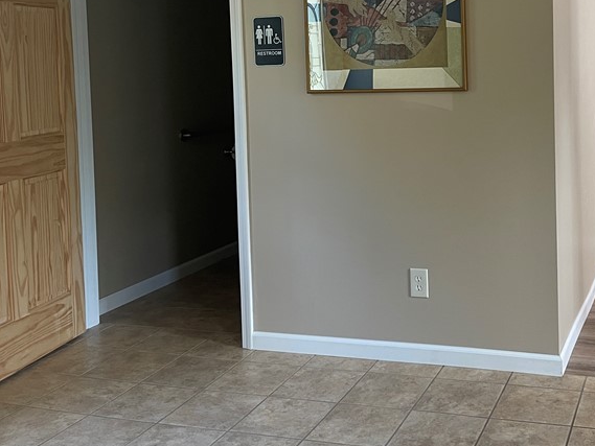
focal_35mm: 45
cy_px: 86
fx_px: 774
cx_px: 434
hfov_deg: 41.0
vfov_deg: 31.3
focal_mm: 5.1
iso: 125
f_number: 1.6
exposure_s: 1/71
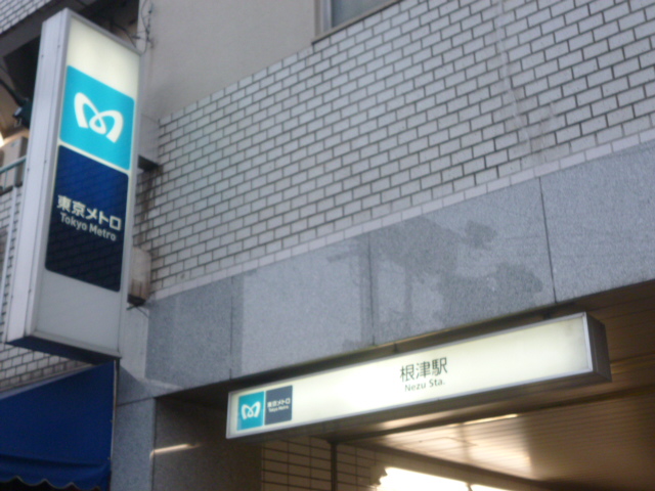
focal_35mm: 48
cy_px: 246
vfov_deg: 30.3
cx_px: 328
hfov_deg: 39.7
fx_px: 908
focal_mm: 8.6
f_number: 4
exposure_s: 1/60
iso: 250
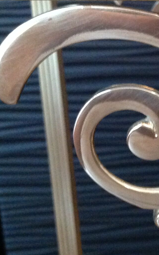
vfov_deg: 22.1
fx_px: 652
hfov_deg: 12.9
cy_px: 112
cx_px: 263
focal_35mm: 94
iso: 640
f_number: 2.4
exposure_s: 1/15
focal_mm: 4.28
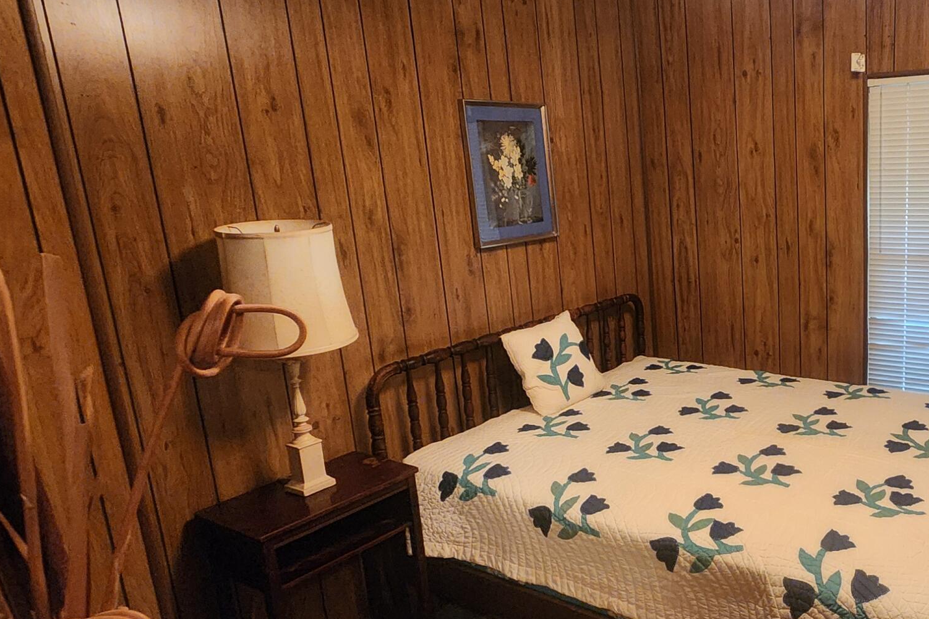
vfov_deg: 47.9
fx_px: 697
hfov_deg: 62.4
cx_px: 727
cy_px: 319
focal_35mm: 27
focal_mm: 2.2
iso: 640
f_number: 2.2
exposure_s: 1/30
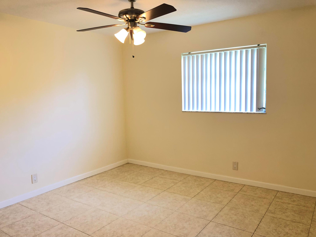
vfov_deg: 49.7
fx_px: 256
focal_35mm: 28
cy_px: 118
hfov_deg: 63.4
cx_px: 158
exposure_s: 1/24
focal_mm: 3.99
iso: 32
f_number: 1.8
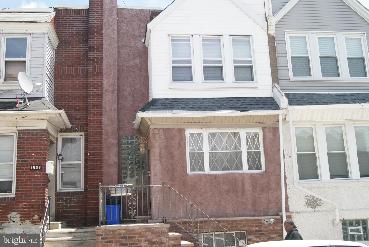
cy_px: 124
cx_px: 184
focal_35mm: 42
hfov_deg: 46.4
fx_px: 431
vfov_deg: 31.9
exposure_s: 1/160
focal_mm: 28
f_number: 9
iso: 100
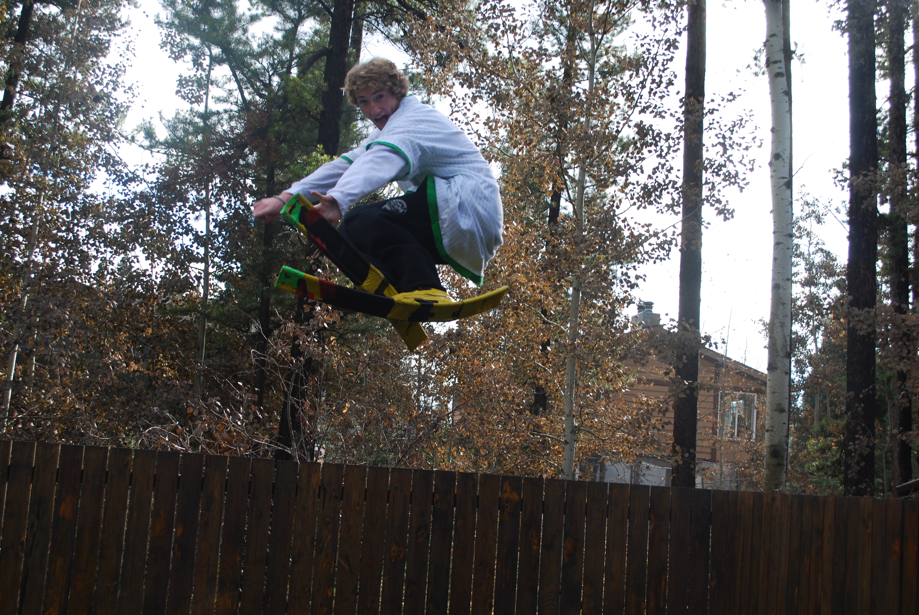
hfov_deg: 43.6
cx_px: 460
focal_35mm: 45
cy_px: 308
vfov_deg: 29.9
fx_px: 1150
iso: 100
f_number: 5.6
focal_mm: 30
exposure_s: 1/125
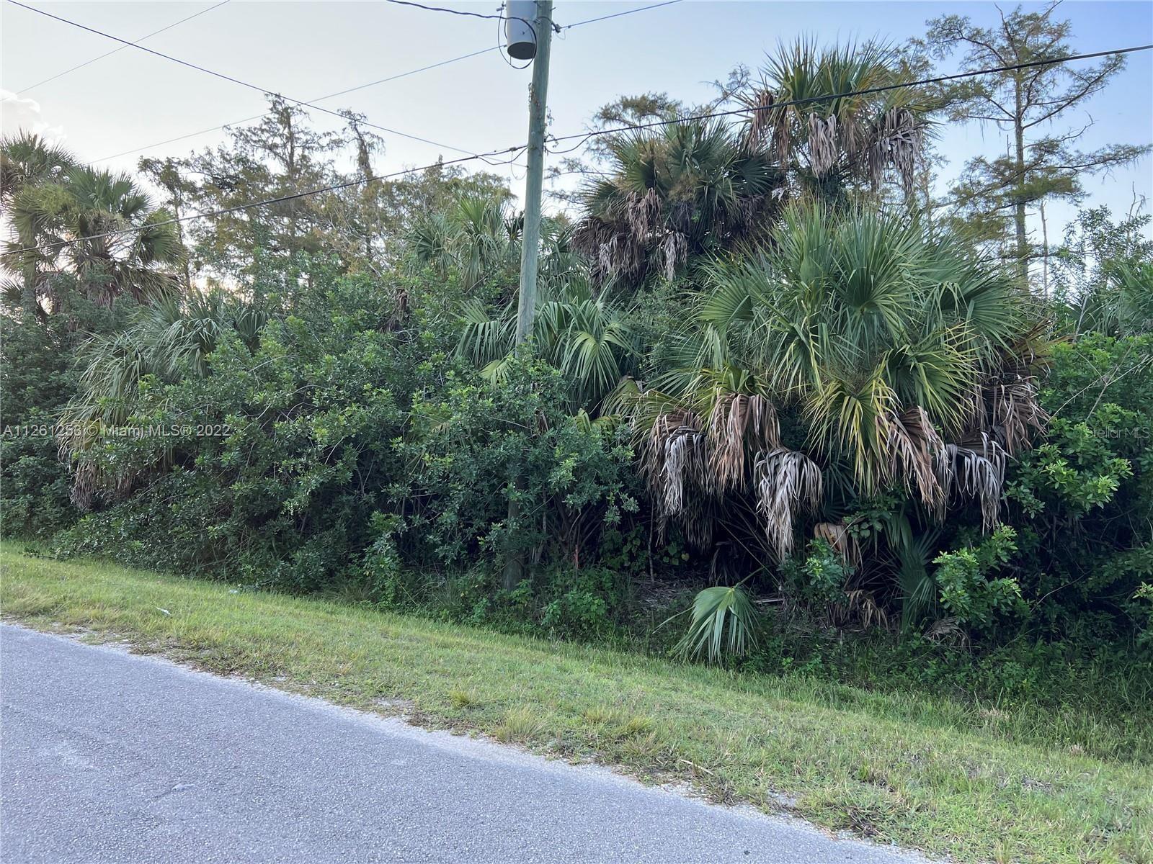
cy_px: 432
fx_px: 866
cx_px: 576
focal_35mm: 26
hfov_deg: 67.3
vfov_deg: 53.1
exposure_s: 1/283
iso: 50
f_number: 1.5
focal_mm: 5.7
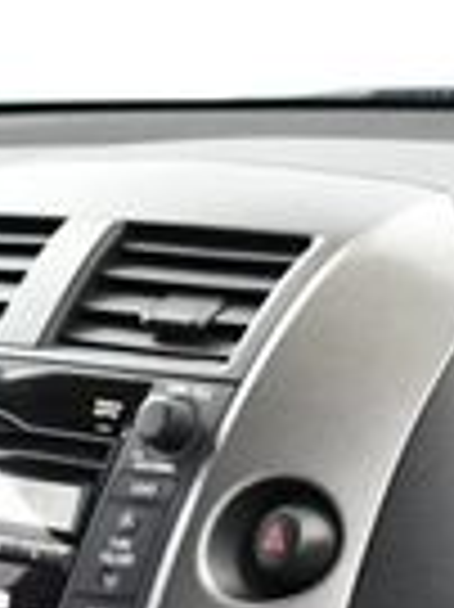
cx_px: 396
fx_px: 2872
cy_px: 585
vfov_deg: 11.9
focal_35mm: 164
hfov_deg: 9.0
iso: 3200
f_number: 3.5
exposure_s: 1/125
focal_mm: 18
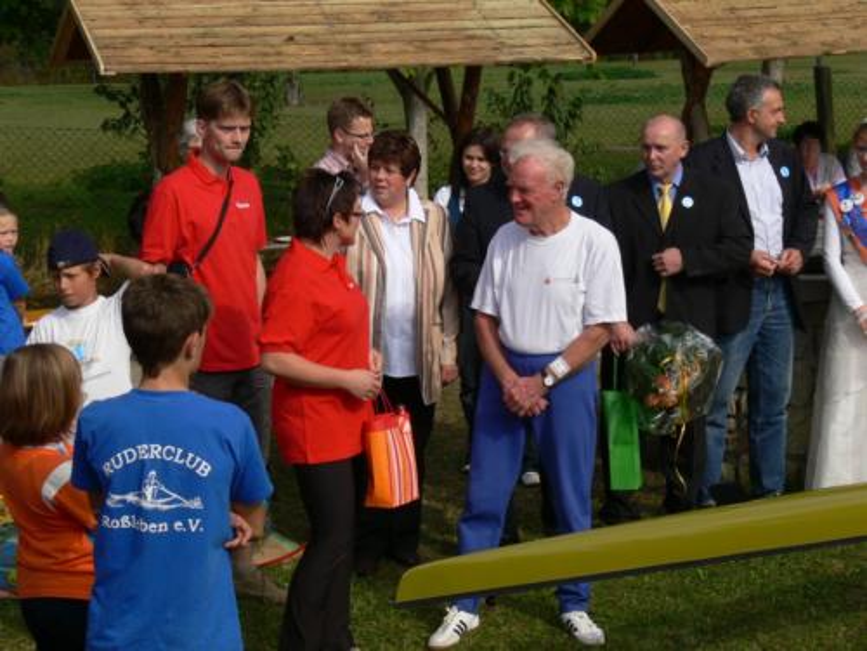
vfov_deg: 19.4
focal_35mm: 76
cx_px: 434
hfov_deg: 25.7
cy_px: 326
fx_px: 1904
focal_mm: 16.2
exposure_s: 1/250
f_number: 5.6
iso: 80
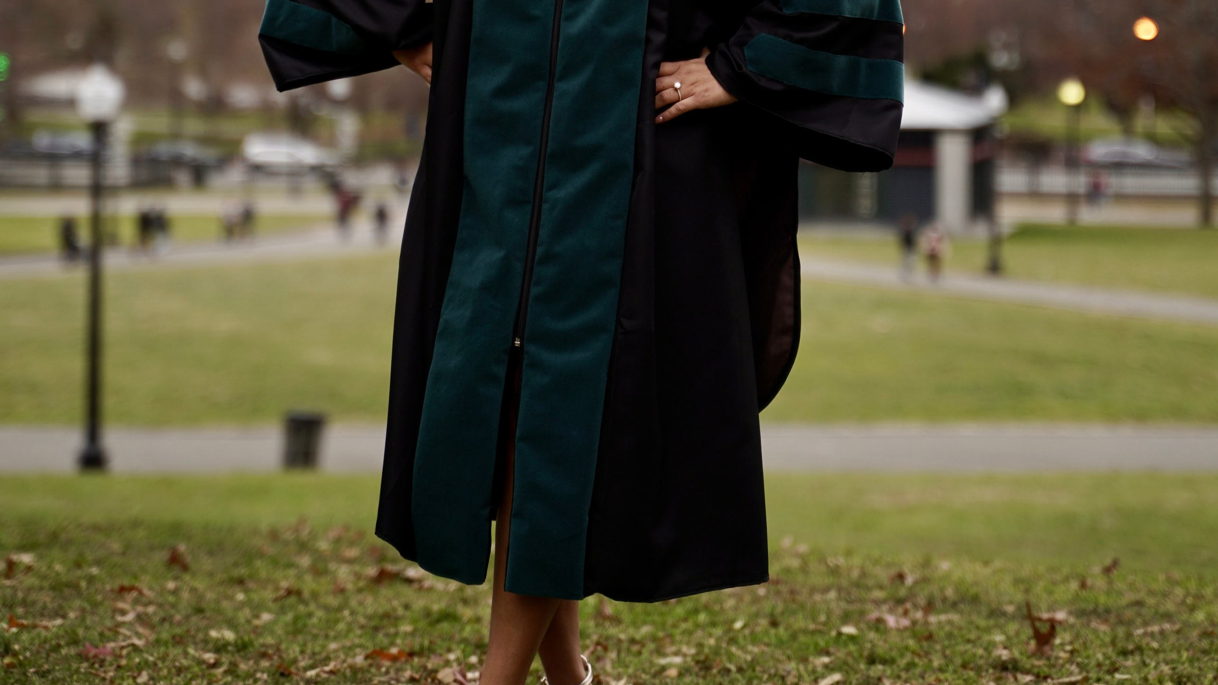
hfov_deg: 18.2
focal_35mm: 118
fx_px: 3811
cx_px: 609
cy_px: -28
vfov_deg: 10.2
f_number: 2.8
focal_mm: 75
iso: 160
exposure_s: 1/60
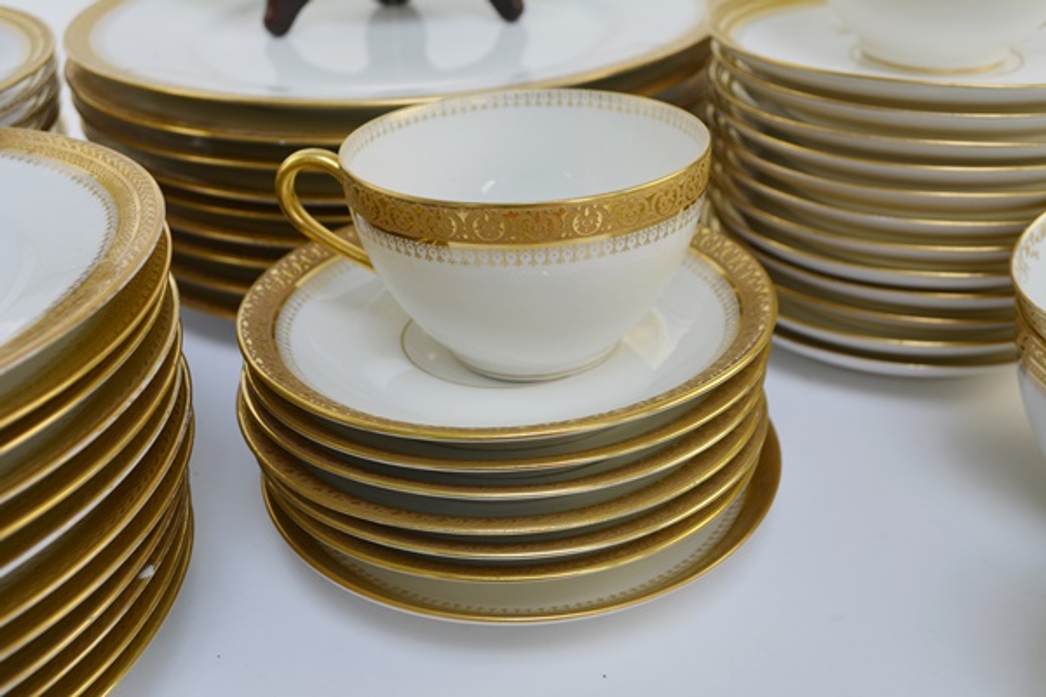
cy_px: 348
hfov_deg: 53.1
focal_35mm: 36
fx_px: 1046
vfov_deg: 36.9
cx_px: 523
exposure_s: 1/160
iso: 200
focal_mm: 24
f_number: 6.3
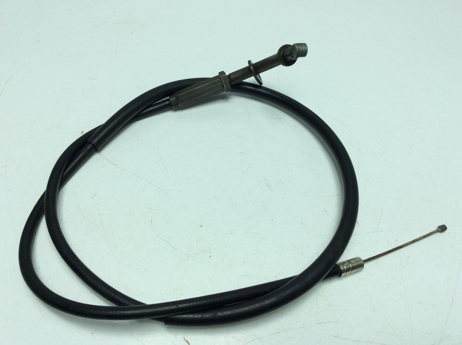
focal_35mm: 32
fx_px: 426
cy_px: 172
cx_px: 231
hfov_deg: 56.9
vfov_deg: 44.1
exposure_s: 1/590
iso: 32
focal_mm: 3.3
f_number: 2.4
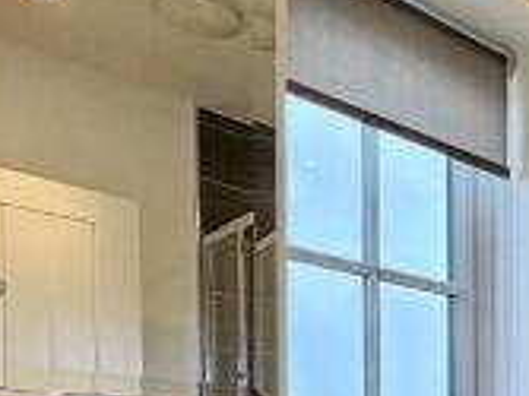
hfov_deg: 30.6
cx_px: 689
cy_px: 496
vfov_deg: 25.9
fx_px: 748
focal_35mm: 49
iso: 64
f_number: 2.2
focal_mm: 2.22
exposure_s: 1/130
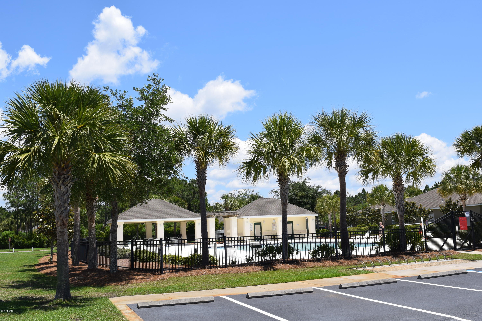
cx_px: 241
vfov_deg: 36.9
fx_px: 482
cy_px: 160
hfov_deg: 53.1
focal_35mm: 36
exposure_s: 1/400
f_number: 10
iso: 200
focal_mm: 24
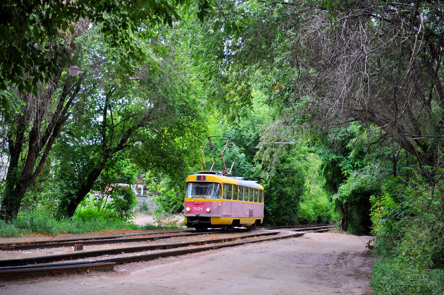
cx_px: 222
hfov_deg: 37.9
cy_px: 148
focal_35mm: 52
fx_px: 647
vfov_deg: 25.7
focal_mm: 35
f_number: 4.5
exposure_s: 1/125
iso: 400
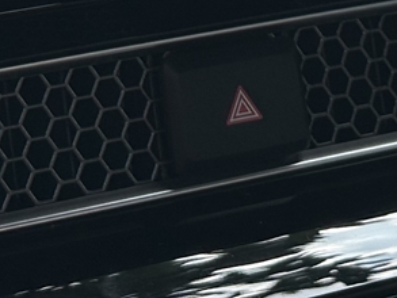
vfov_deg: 10.7
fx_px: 1411
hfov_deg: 15.9
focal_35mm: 123
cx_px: 96
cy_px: -352
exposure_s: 1/178
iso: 64
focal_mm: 6.86
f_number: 1.78
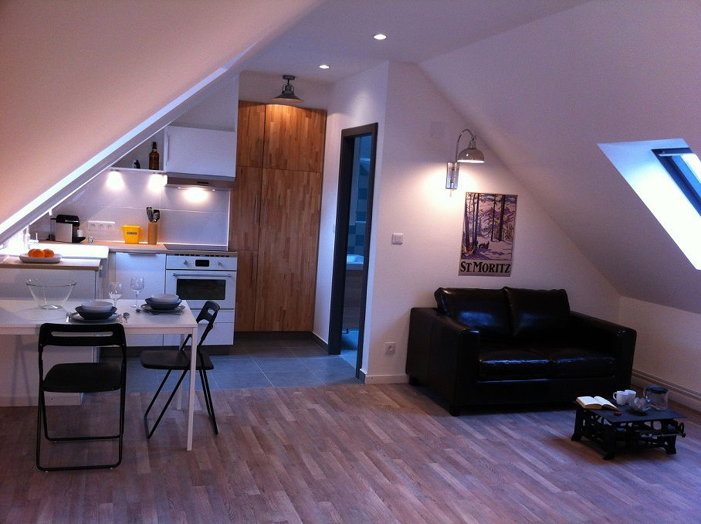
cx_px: 350
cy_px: 262
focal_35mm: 35
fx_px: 708
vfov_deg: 40.6
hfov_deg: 52.7
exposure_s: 1/17
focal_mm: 3.85
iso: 125
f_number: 2.8
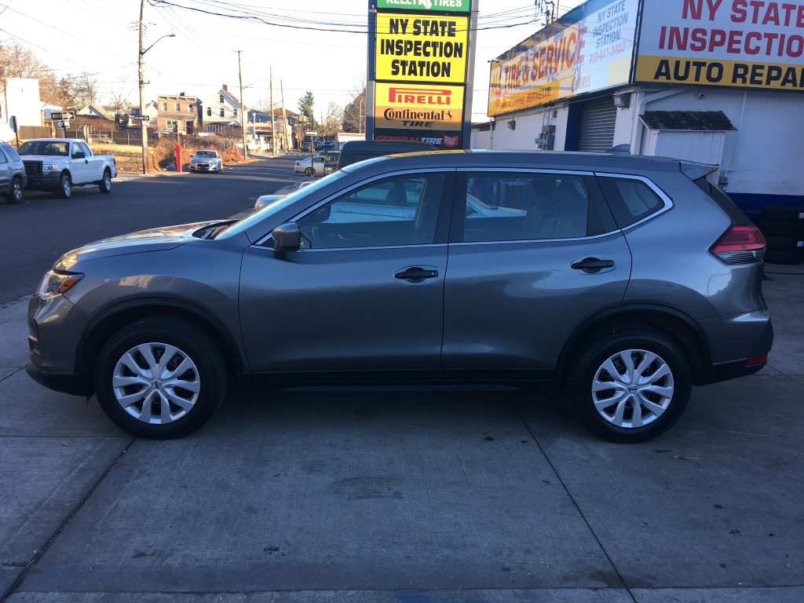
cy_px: 302
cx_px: 402
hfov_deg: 61.7
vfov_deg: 48.2
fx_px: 674
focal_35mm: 29
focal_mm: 4.15
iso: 25
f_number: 2.2
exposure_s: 1/159
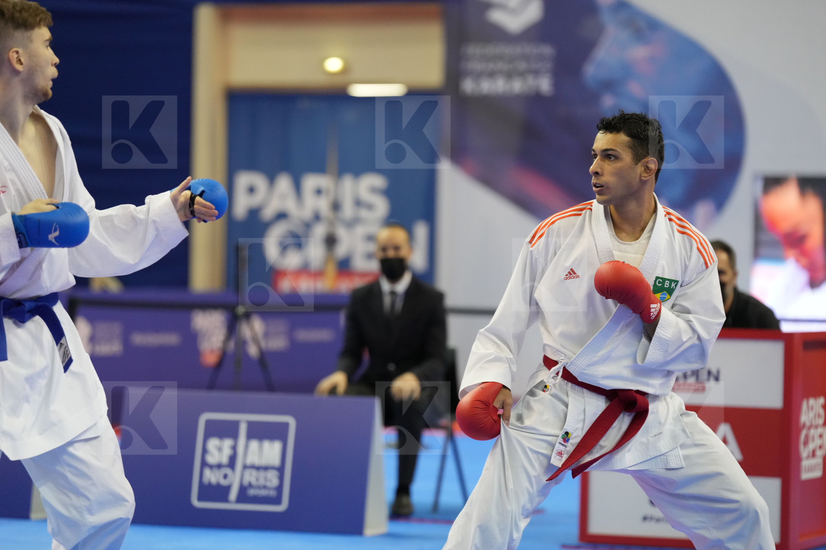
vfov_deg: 9.8
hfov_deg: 14.7
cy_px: 275
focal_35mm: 140
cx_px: 413
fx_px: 3212
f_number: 2.8
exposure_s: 1/1000
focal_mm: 140
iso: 4000
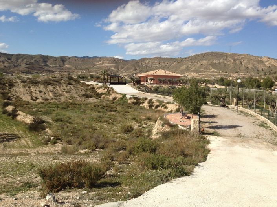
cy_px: 104
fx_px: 280
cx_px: 138
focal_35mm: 35
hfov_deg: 52.6
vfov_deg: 40.7
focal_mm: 4.28
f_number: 2.4
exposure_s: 1/2404
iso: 50
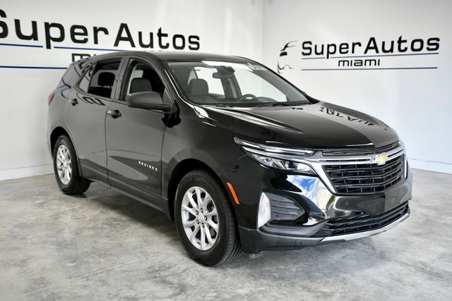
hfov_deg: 53.1
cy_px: 150
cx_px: 226
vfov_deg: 36.9
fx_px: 452
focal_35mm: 36
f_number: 3.5
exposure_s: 1/2500
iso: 4000
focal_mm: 36
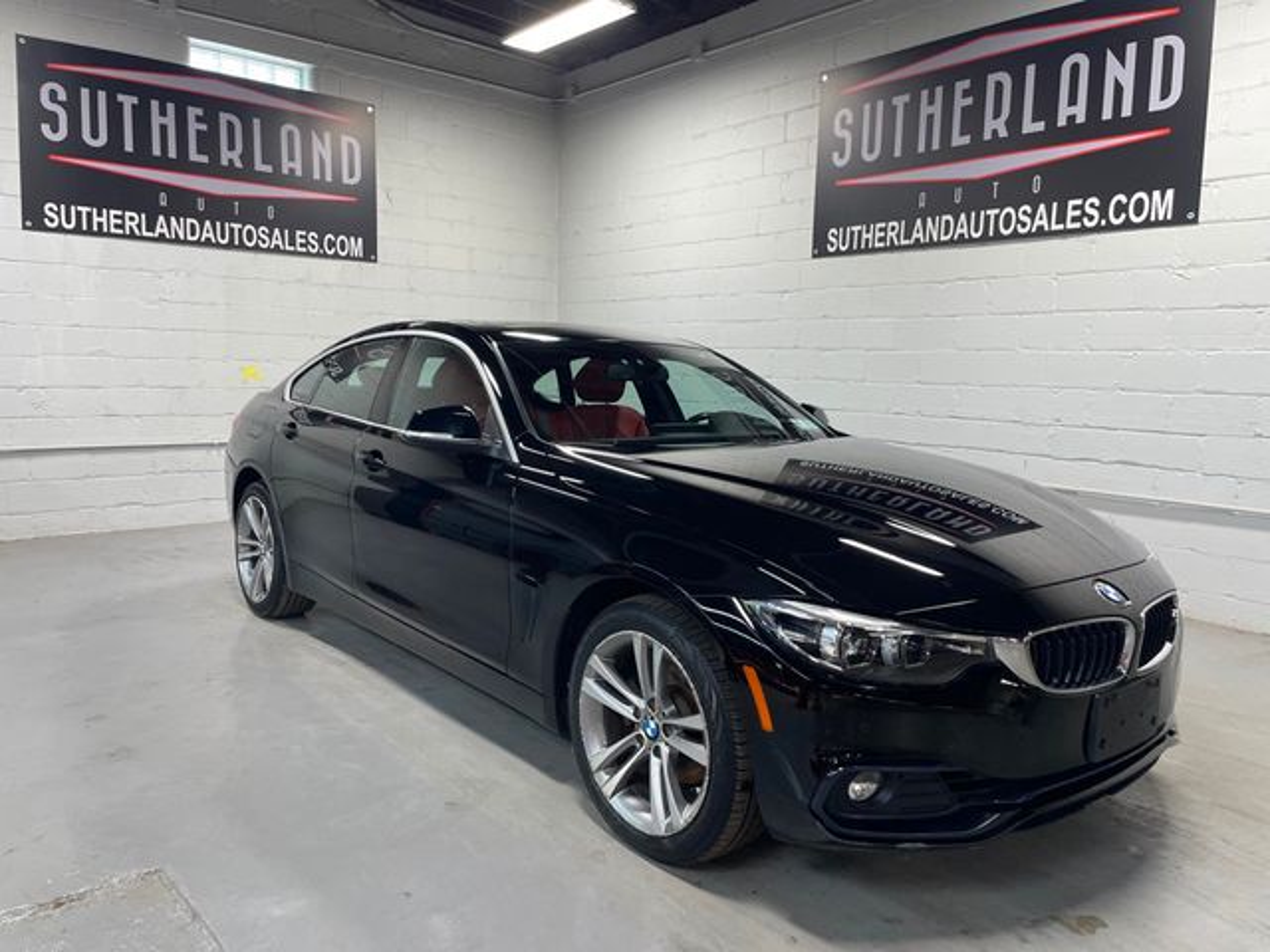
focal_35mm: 26
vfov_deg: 53.1
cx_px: 635
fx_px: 954
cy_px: 476
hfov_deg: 67.3
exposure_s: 1/120
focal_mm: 4.2
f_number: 1.6
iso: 64
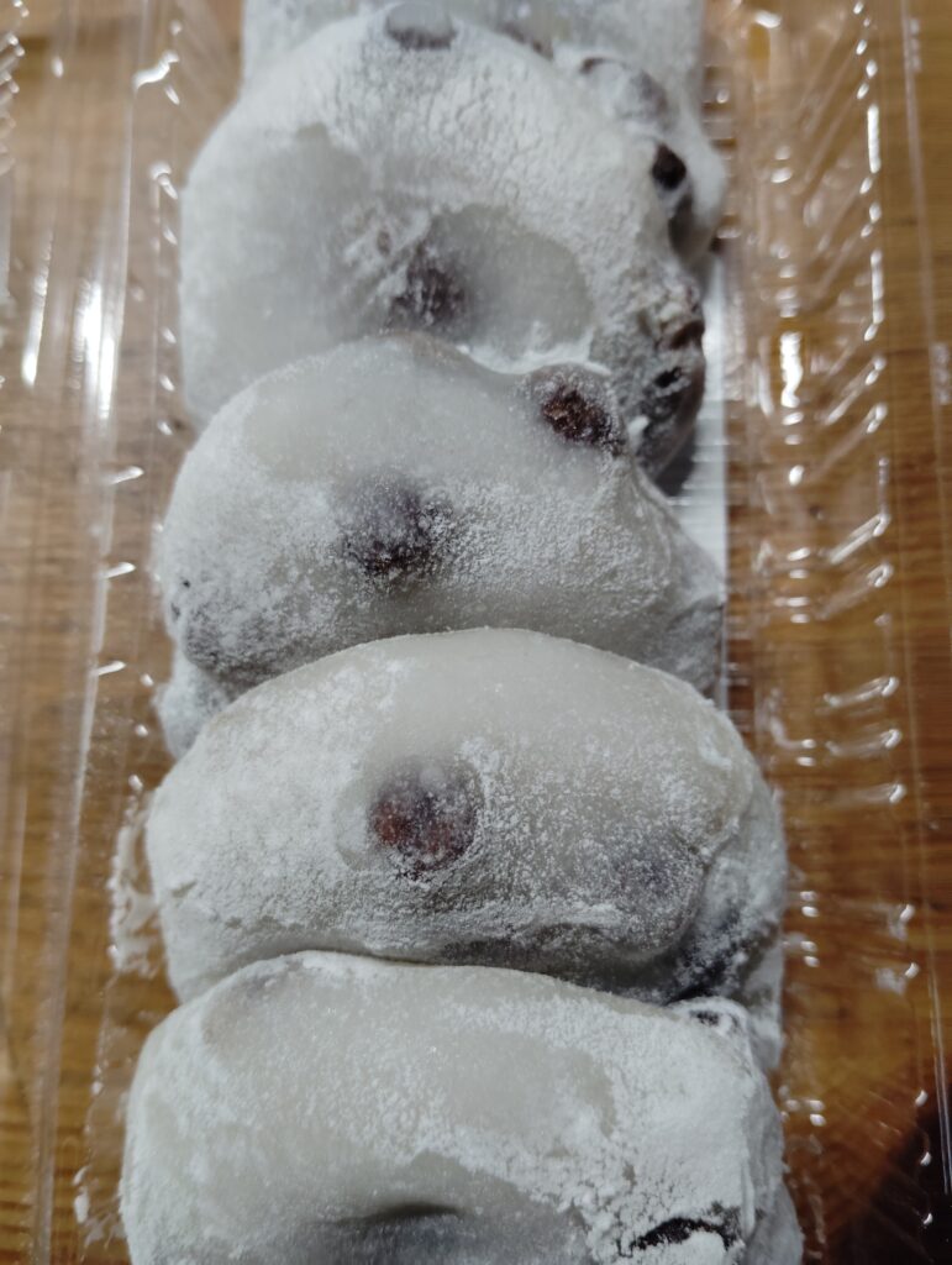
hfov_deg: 49.9
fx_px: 1024
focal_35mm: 28
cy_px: 632
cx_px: 476
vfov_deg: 63.4
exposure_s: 1/100
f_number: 1.8
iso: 552
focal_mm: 4.22
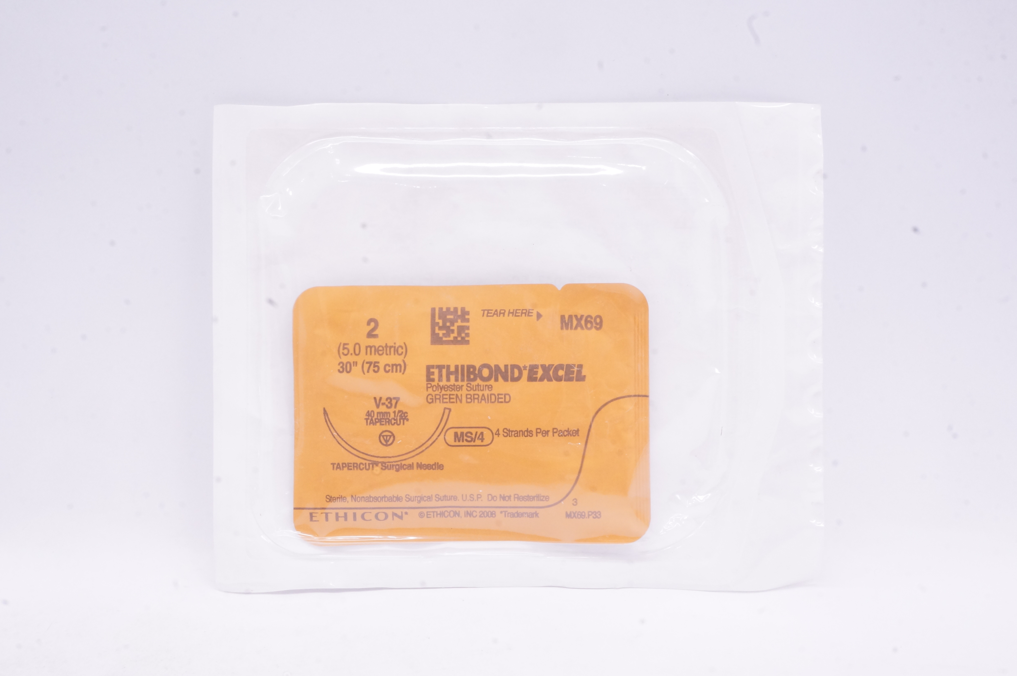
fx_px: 1270
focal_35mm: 45
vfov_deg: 29.8
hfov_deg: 43.6
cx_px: 508
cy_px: 338
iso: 1600
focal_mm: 30
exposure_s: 1/15
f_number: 22
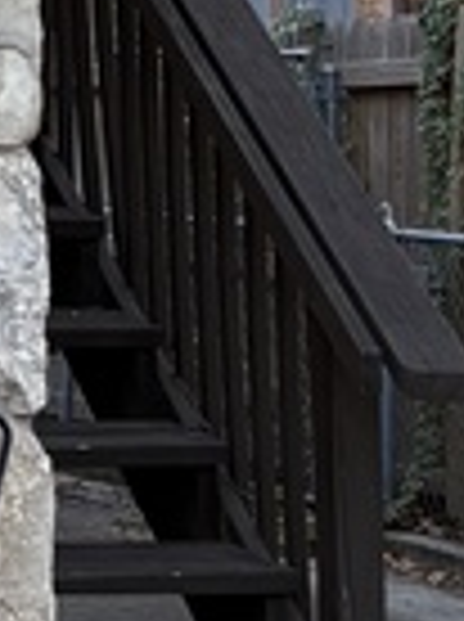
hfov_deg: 6.7
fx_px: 3657
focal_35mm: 204
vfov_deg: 9.5
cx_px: -842
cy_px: -261
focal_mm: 5.96
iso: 50
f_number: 1.6
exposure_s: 1/121
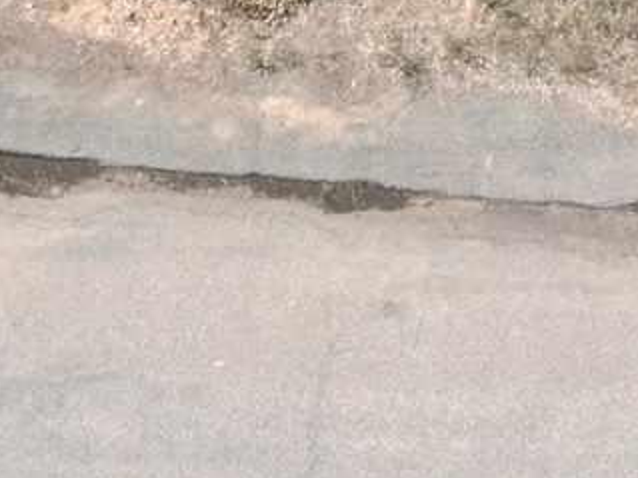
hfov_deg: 12.2
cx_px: 976
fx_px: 2837
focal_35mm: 154
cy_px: -876
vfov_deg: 8.4
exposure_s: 1/94
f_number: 2.8
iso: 100
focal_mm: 4.5
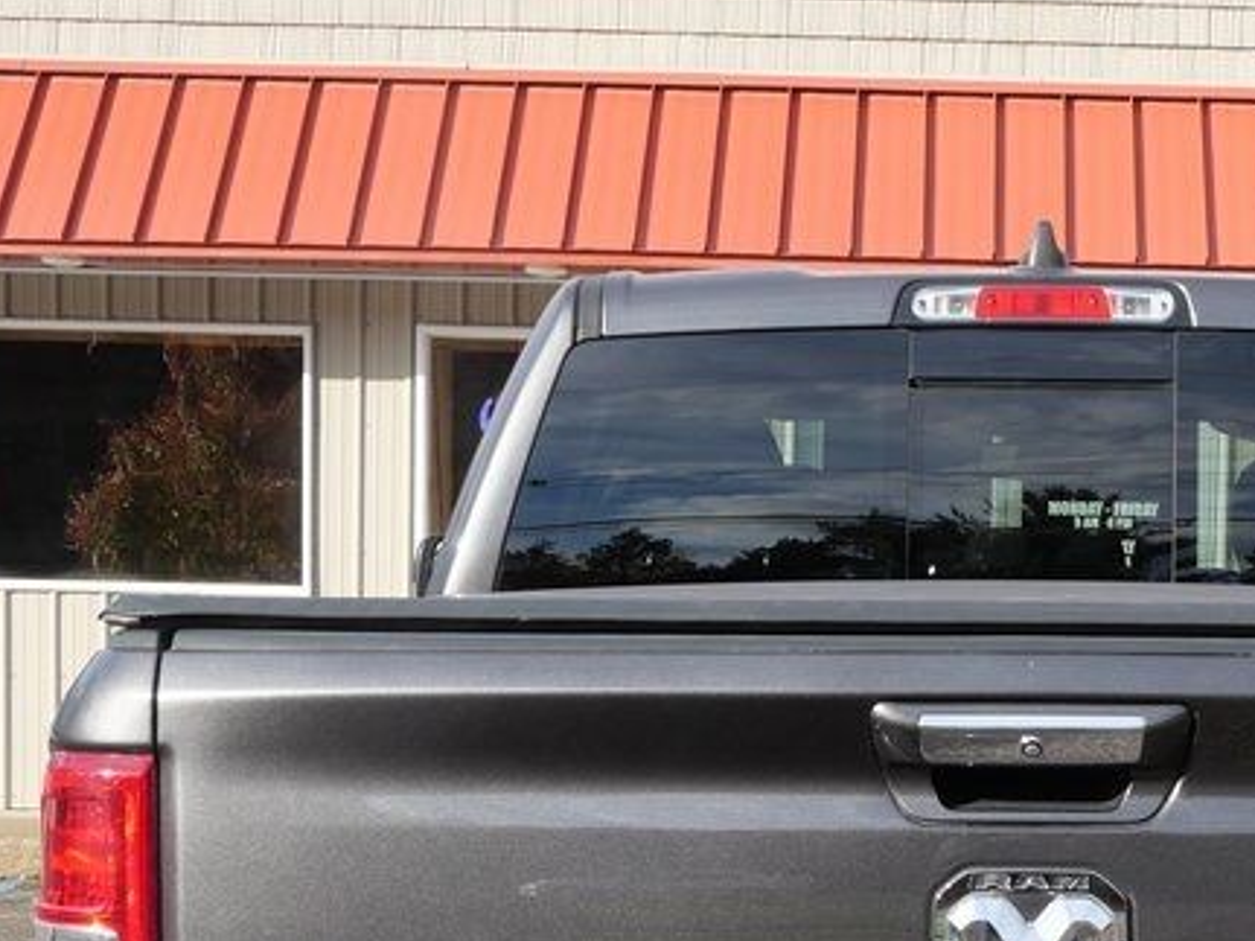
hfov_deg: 20.4
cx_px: 996
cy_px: 979
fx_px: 3443
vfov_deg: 15.2
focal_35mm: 95
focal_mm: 20
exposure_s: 1/250
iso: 200
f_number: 7.1
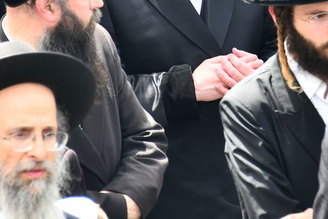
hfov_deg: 2.4
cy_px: -60
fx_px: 7972
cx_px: 252
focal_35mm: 875
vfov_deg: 1.6
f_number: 7.1
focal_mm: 300
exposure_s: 1/125
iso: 250
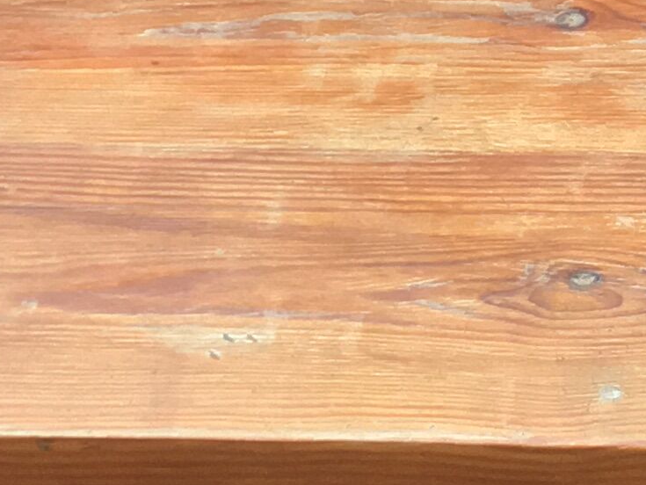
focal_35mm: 159
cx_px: 682
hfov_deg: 12.2
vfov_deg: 9.2
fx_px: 2969
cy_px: -105
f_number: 2.2
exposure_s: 1/33
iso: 64
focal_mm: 4.15
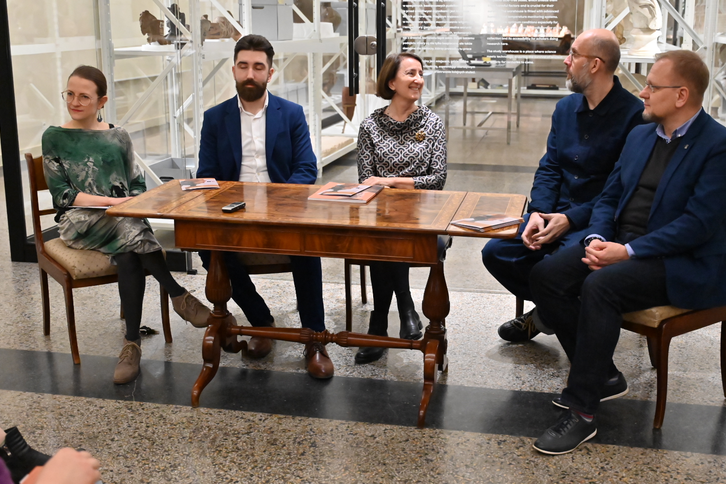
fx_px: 887
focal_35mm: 44
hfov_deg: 44.4
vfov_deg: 30.5
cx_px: 397
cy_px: 219
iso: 7200
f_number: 4
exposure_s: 1/250
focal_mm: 40
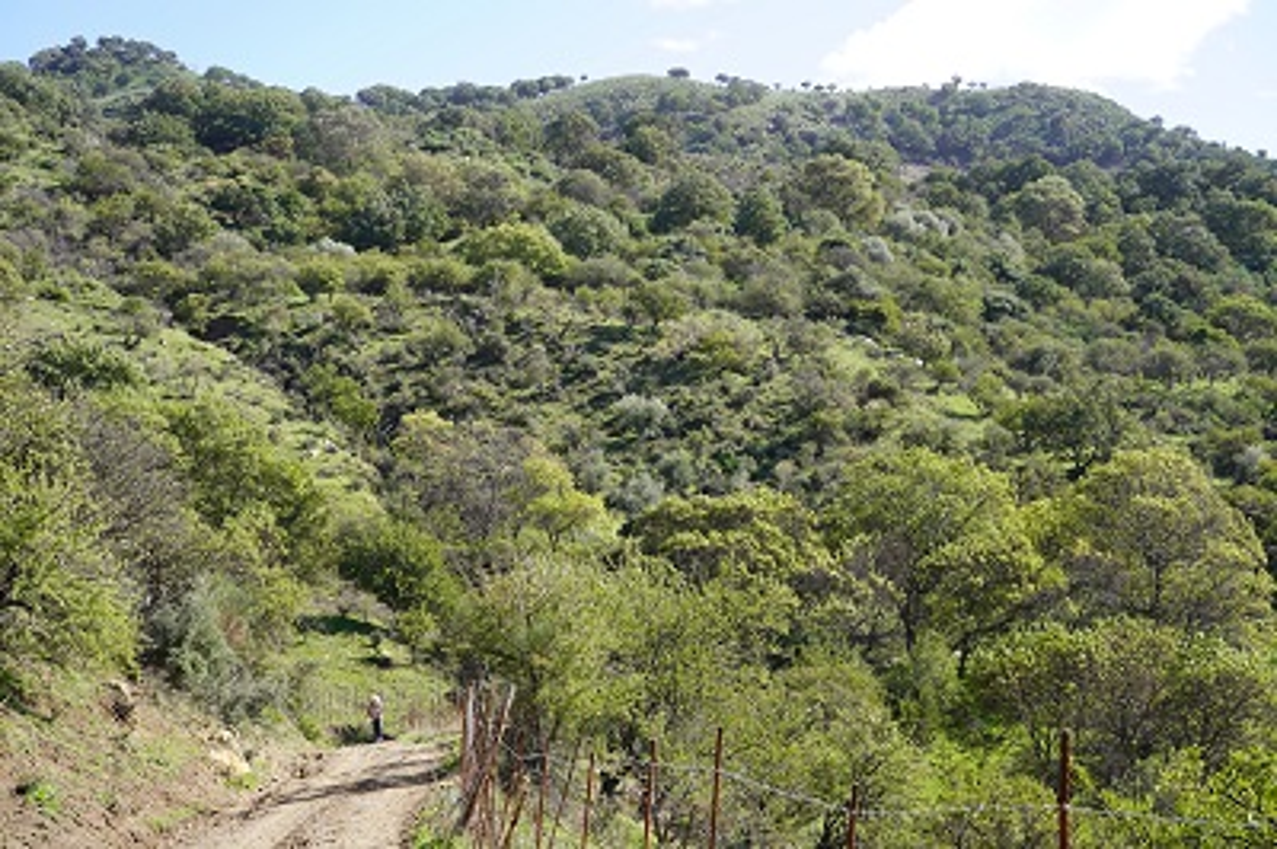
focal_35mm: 48
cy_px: 424
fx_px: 1701
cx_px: 638
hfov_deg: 41.1
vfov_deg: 28.0
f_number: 8
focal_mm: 48
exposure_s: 1/125
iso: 100
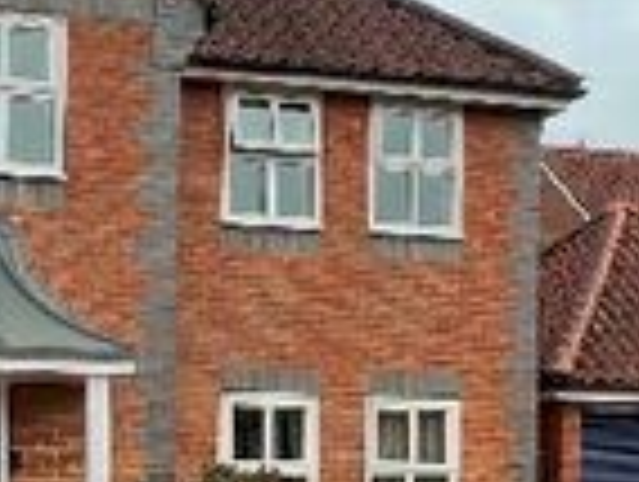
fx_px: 1183
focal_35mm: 64
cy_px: 457
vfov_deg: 22.3
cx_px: 94
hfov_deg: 29.3
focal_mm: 1.57
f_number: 1.8
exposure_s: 1/99
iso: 32
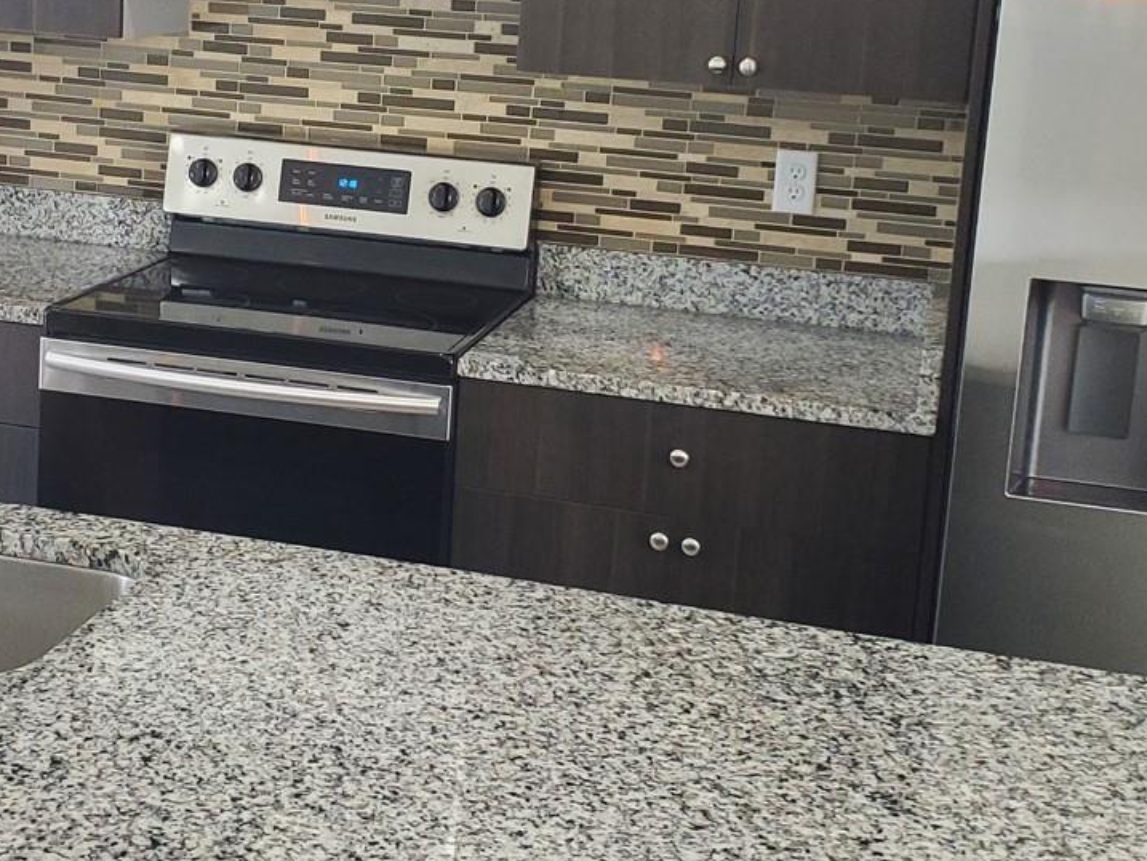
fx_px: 1922
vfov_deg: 25.0
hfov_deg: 33.1
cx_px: 427
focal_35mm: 58
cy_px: 232
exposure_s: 1/60
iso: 250
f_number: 2.4
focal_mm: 4.3
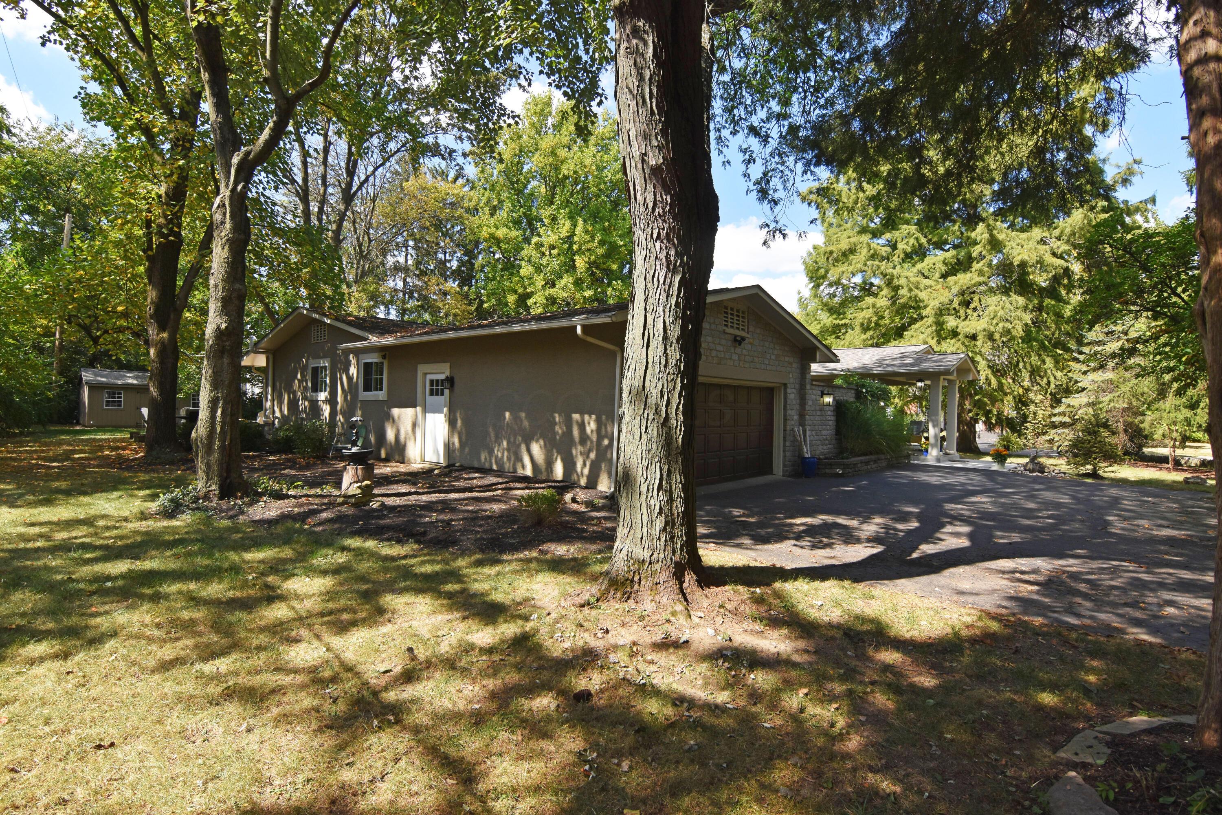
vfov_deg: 72.1
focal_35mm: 16
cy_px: 408
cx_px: 611
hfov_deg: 95.0
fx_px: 560
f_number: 8
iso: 200
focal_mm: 11
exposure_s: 1/250
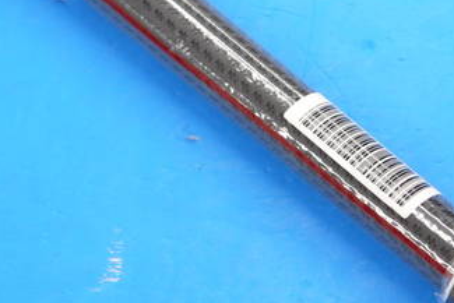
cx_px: 285
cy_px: 117
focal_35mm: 172
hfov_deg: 11.9
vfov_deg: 8.0
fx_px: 2170
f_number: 5.6
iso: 640
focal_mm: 42
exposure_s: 1/80
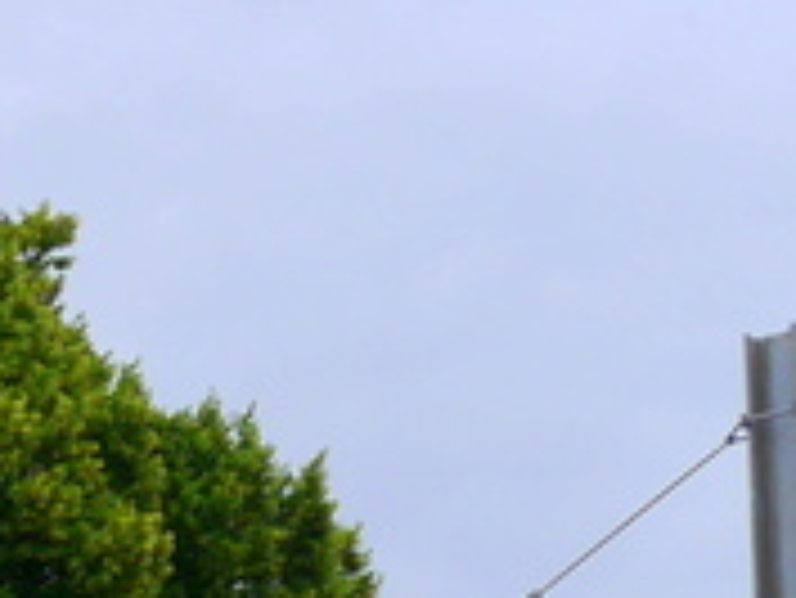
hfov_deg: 7.3
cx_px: -1799
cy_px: 1897
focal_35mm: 230
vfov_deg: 5.9
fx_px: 5292
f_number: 7.1
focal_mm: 17
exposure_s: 1/320
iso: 160
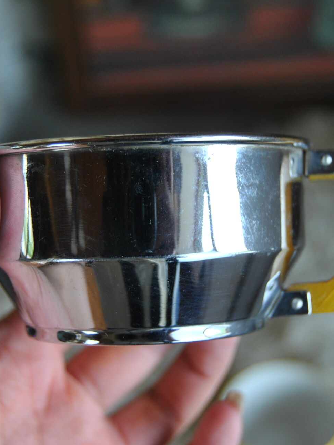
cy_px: 222
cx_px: 172
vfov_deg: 25.8
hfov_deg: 19.5
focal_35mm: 76
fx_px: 974
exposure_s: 1/50
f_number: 4.5
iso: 200
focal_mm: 35
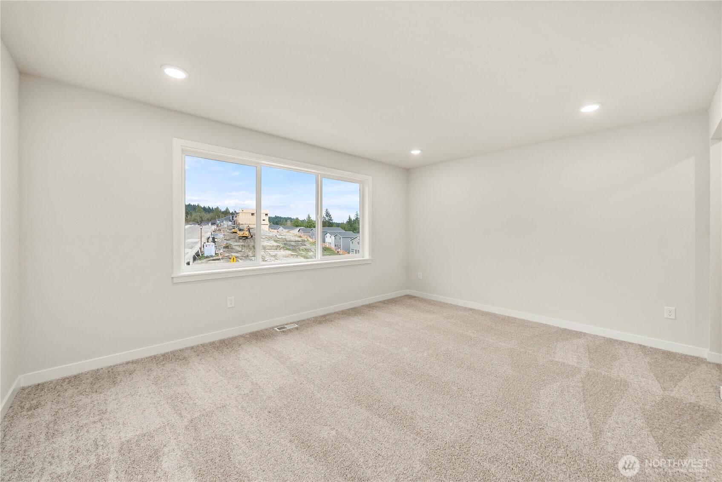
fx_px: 261
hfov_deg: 108.3
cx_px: 361
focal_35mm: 13
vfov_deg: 85.5
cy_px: 241
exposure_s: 1/100
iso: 80
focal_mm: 13
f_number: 6.3
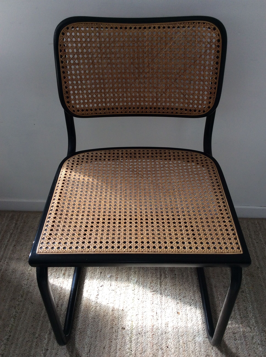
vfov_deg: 56.9
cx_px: 133
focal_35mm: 32
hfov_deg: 44.1
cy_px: 178
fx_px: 329
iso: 32
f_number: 2.4
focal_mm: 3.3
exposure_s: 1/33
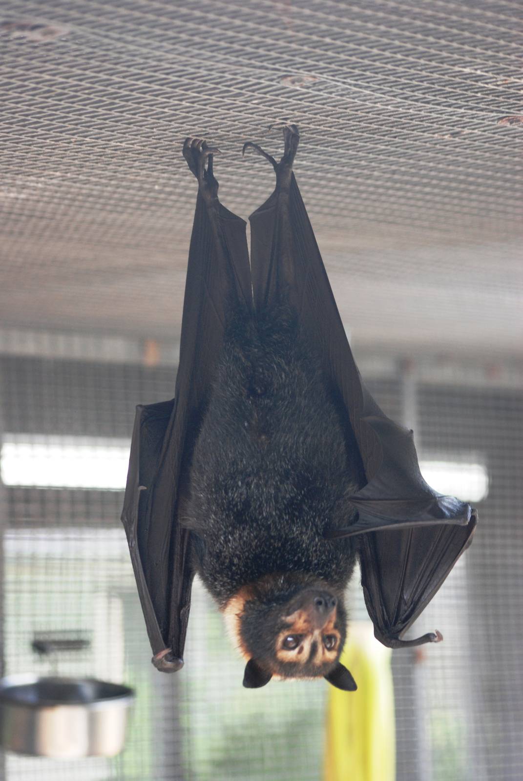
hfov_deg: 9.2
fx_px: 3259
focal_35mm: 150
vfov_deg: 13.7
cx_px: 262
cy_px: 390
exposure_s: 1/60
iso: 400
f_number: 4.2
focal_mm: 100
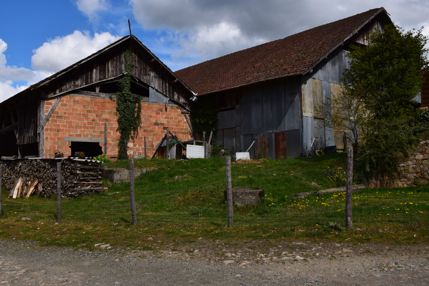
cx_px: 187
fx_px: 417
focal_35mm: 35
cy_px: 142
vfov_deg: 37.9
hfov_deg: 54.3
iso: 200
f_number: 9
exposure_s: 1/800
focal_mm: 20
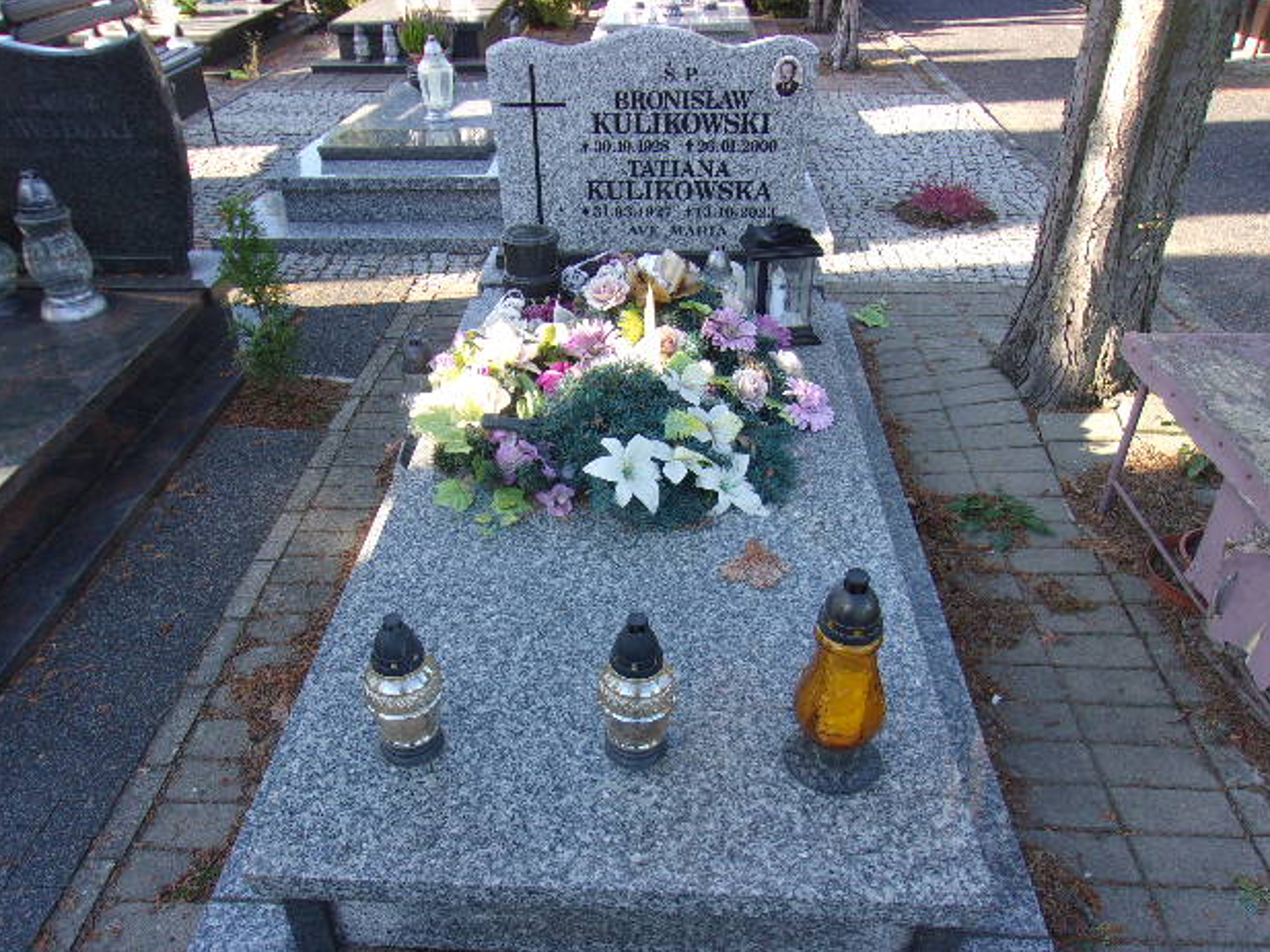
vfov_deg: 49.8
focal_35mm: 28
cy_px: 491
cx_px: 615
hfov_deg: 63.4
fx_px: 1027
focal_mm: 4.9
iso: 80
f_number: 3
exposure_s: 1/140
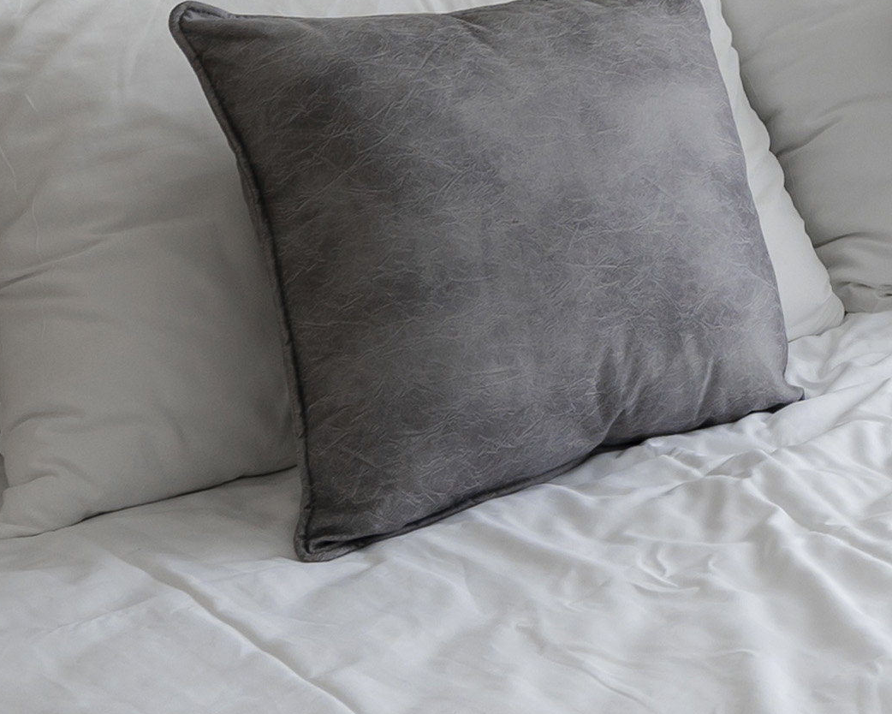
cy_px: -585
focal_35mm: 98
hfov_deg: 17.8
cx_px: 1274
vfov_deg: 13.9
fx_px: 2588
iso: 100
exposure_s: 1/2
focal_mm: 14
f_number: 6.3
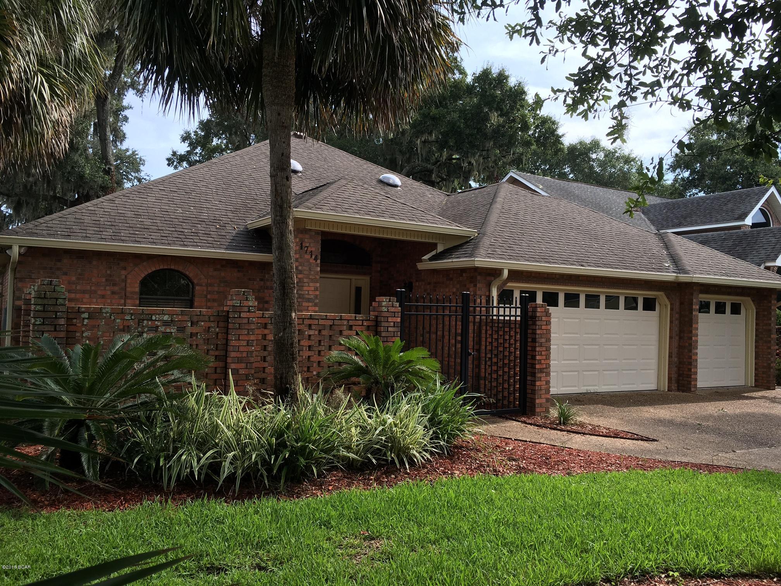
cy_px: 293
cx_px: 390
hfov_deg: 61.7
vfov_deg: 48.2
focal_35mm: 29
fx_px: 654
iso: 25
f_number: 2.2
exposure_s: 1/527
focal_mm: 4.15
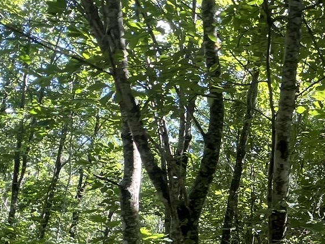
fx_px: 441
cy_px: 227
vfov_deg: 29.4
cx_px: 424
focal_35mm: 47
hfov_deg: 31.2
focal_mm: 1.57
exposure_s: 1/99
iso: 40
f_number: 1.8
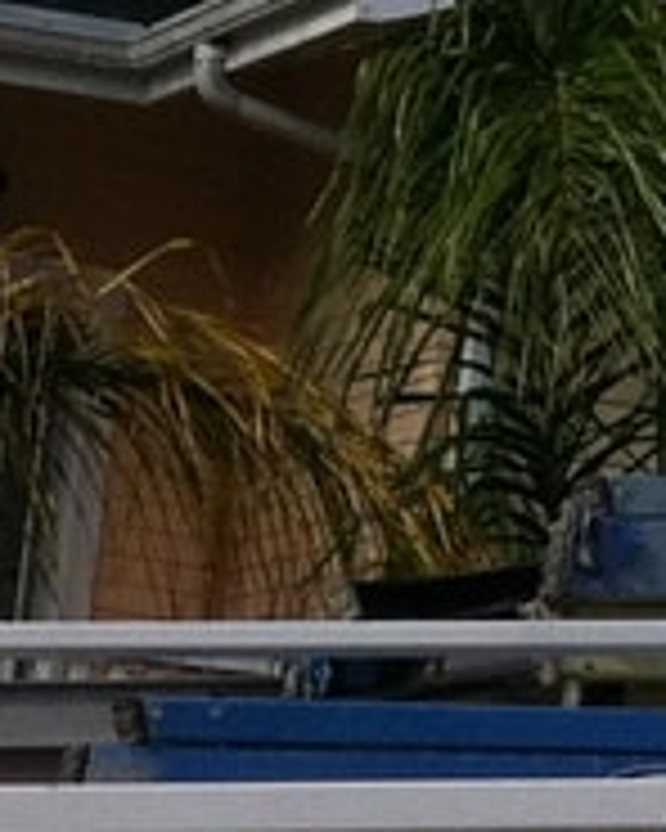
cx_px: -853
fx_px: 6086
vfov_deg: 7.4
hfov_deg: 6.0
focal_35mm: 247
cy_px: 1875
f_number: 2.8
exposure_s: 1/1456
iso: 80
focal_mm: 3.85
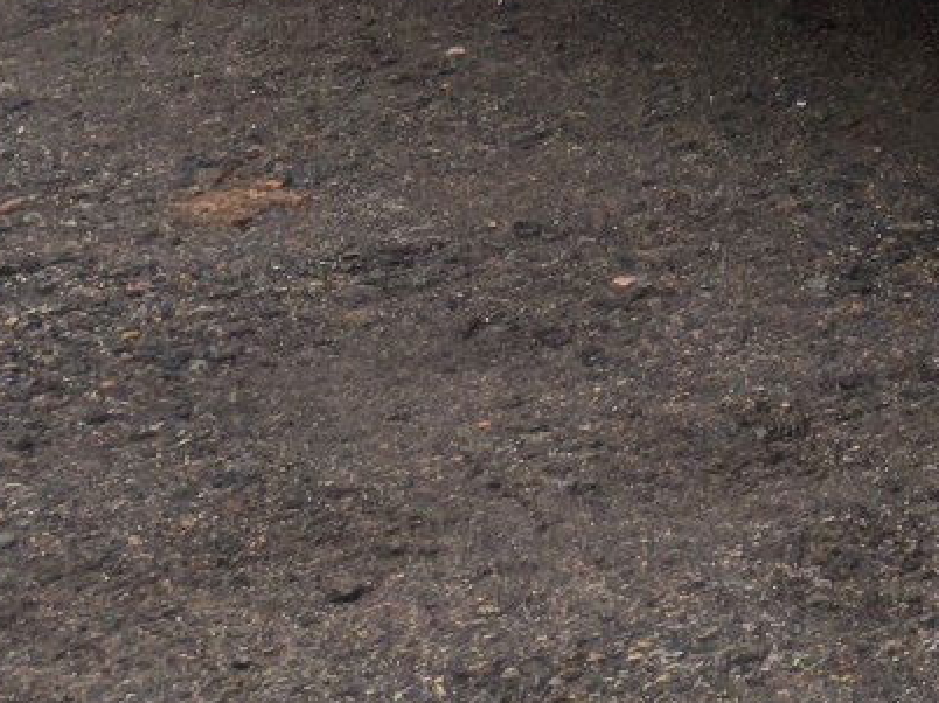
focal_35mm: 293
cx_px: 2359
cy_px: -857
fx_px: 7943
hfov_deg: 6.4
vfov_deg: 5.0
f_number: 1.6
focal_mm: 6.57
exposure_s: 1/100
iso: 64
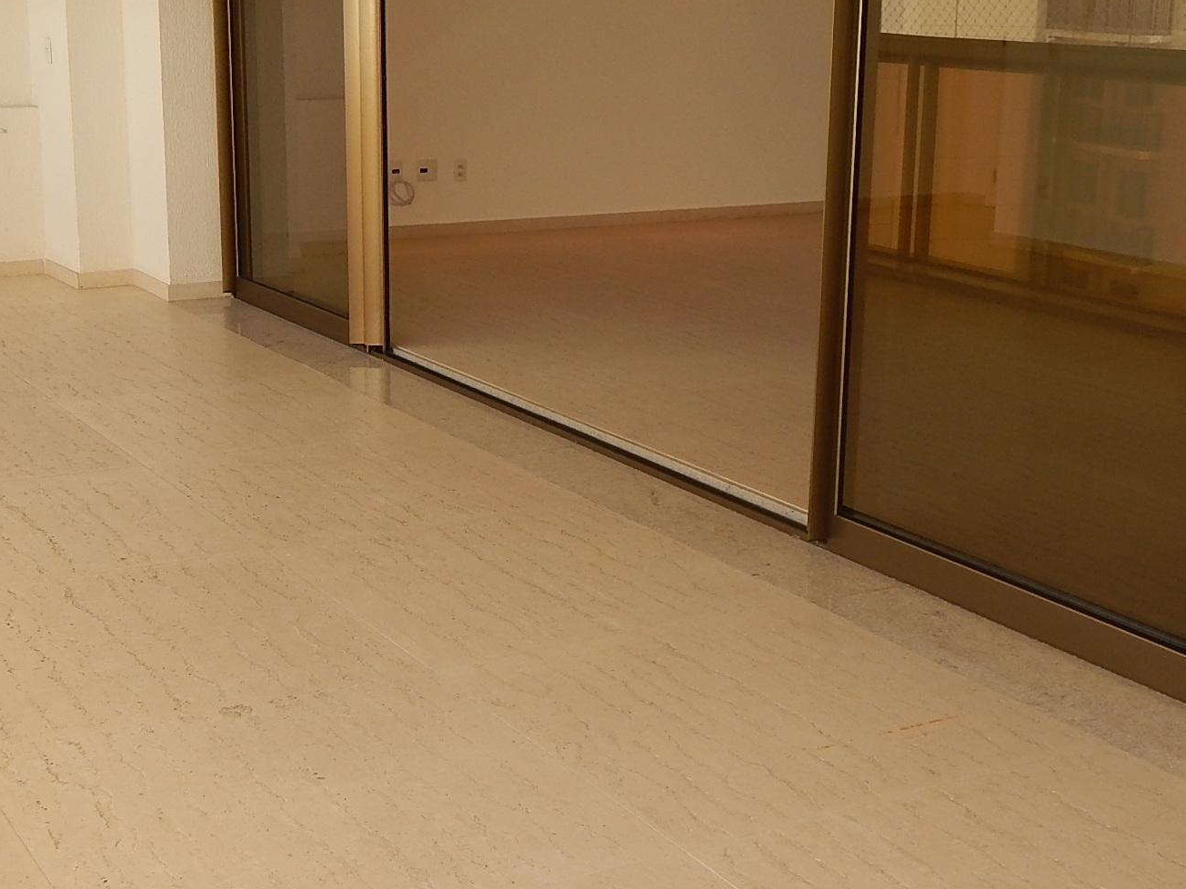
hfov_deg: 35.5
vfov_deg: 27.0
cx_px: 540
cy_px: 485
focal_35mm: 54
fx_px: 1850
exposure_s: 1/200
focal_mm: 5.6
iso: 125
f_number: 3.2
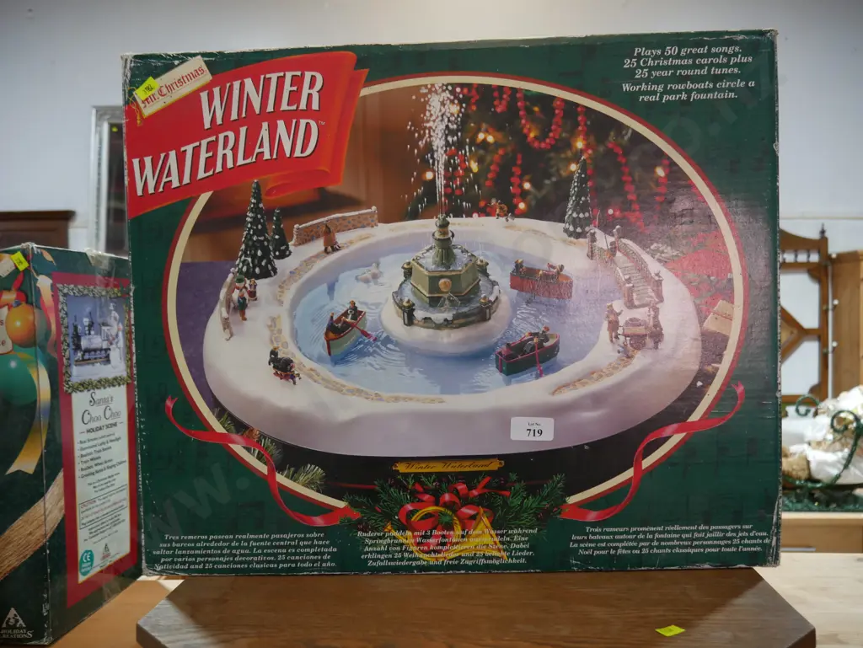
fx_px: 698
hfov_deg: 63.4
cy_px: 324
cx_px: 432
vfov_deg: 49.8
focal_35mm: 28
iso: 500
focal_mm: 14
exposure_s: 1/60
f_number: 3.5
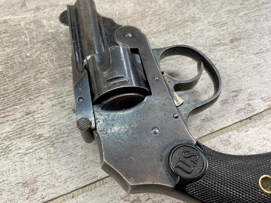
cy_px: 102
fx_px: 227
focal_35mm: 29
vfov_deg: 48.2
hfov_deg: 61.7
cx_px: 136
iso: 16
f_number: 1.8
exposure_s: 1/120
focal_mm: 3
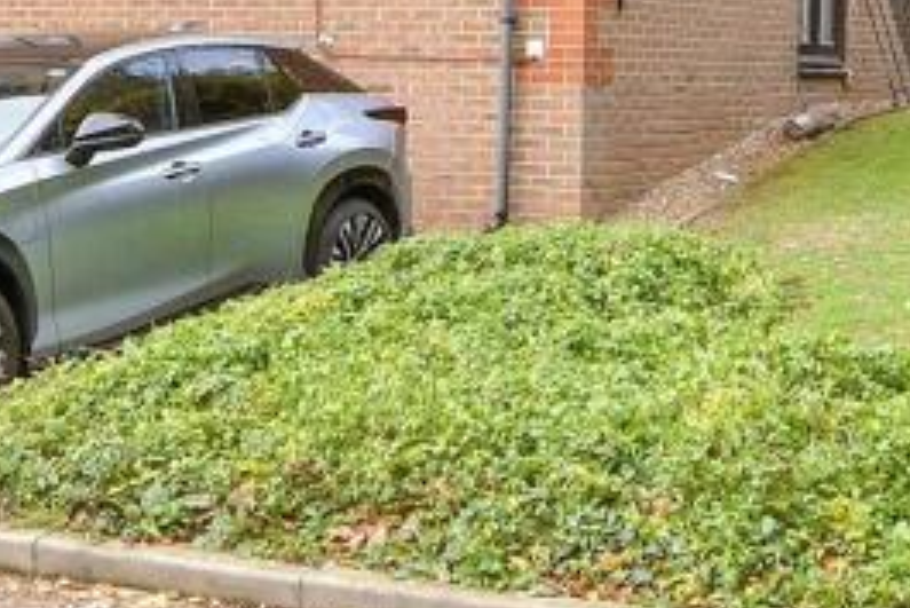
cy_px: -290
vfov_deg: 20.3
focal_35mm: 58
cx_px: 395
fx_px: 1467
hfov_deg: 34.4
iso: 160
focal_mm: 10
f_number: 8
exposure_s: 1/50
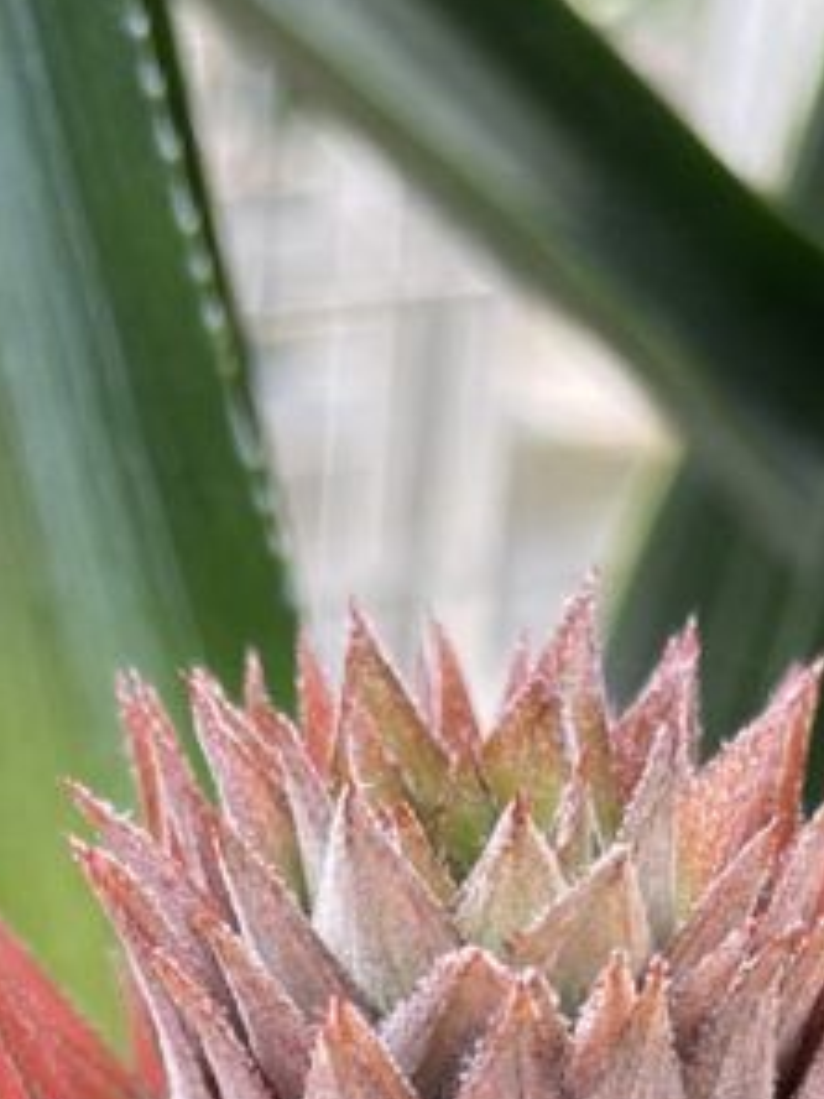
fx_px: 2856
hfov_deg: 16.4
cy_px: 1693
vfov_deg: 18.9
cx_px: 531
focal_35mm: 90
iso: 40
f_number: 1.6
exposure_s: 1/121
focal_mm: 4.2
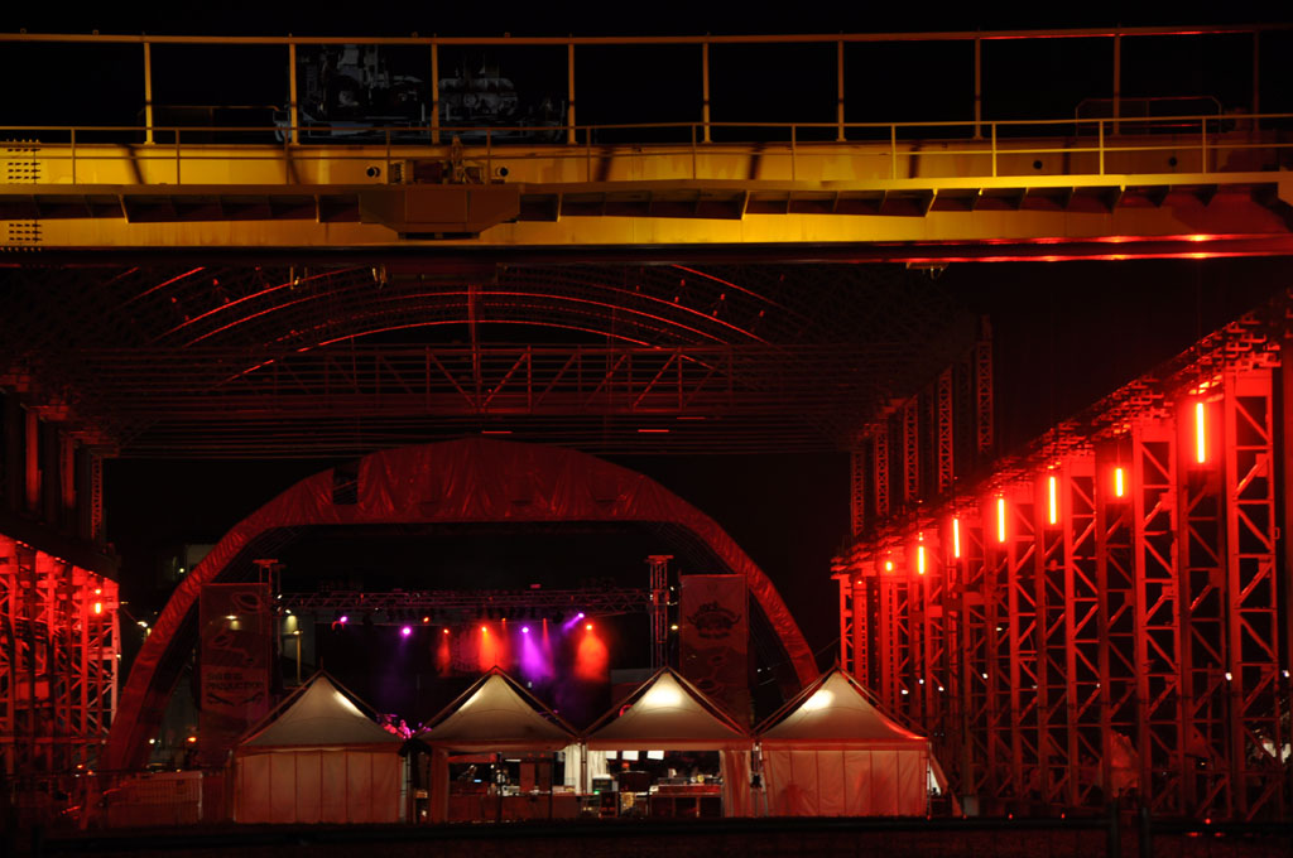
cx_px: 646
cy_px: 429
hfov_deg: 13.1
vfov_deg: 8.7
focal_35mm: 158
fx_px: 5650
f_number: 6.3
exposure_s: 1/2.5
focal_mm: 105
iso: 200
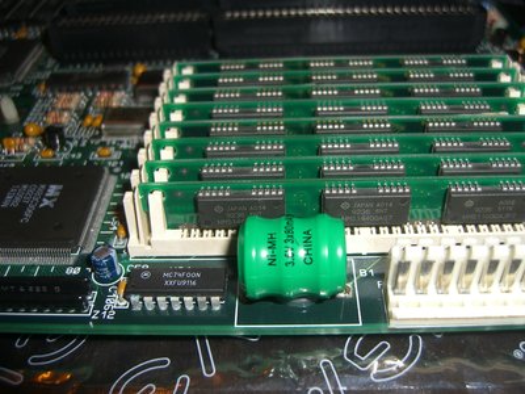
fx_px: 576
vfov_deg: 37.7
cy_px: 197
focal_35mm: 38
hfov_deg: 49.0
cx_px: 262
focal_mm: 7.9
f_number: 2.8
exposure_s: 1/60
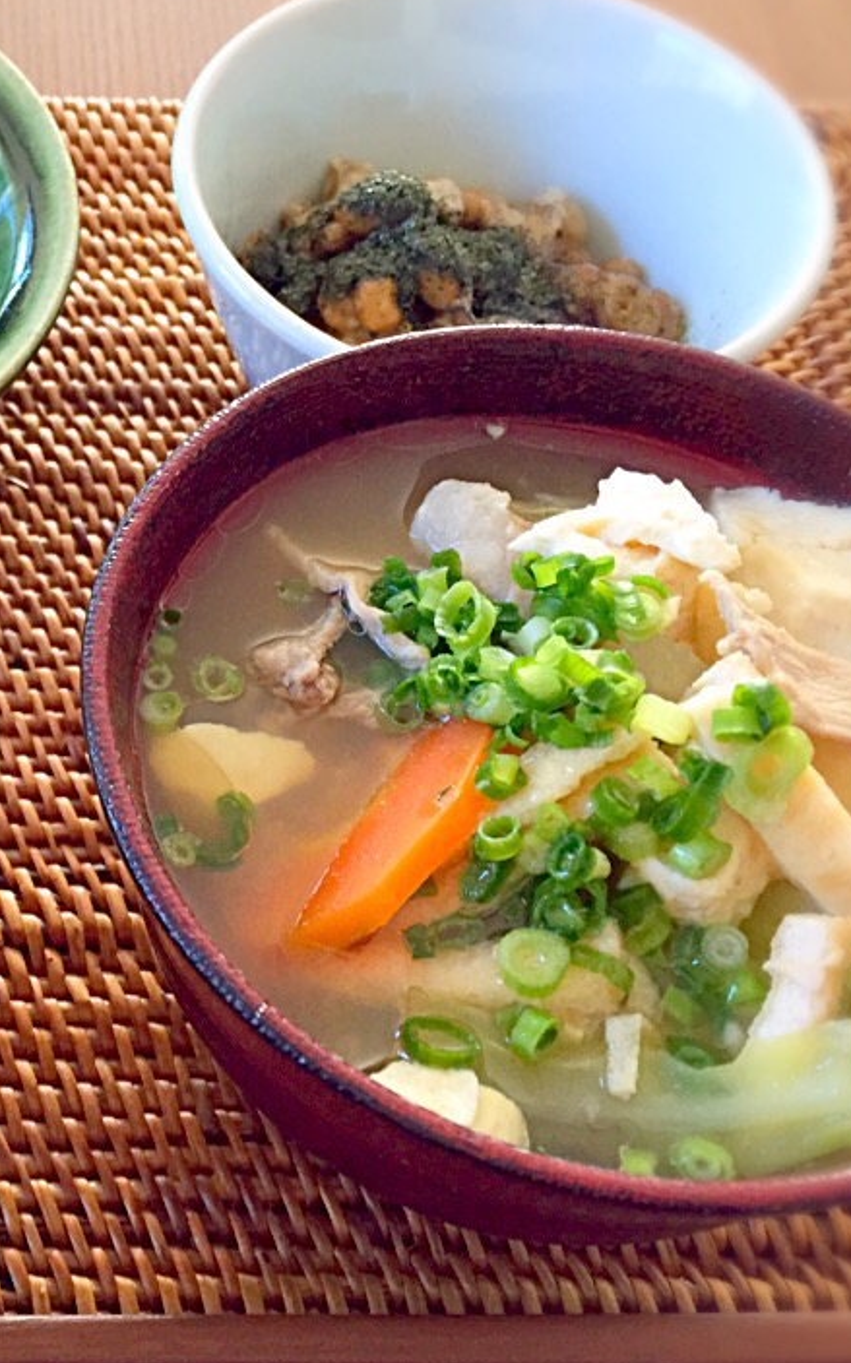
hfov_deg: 28.7
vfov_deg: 47.2
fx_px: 1559
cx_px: 10
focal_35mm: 42
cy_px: 677
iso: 64
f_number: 2.2
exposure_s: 1/30
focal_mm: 4.15
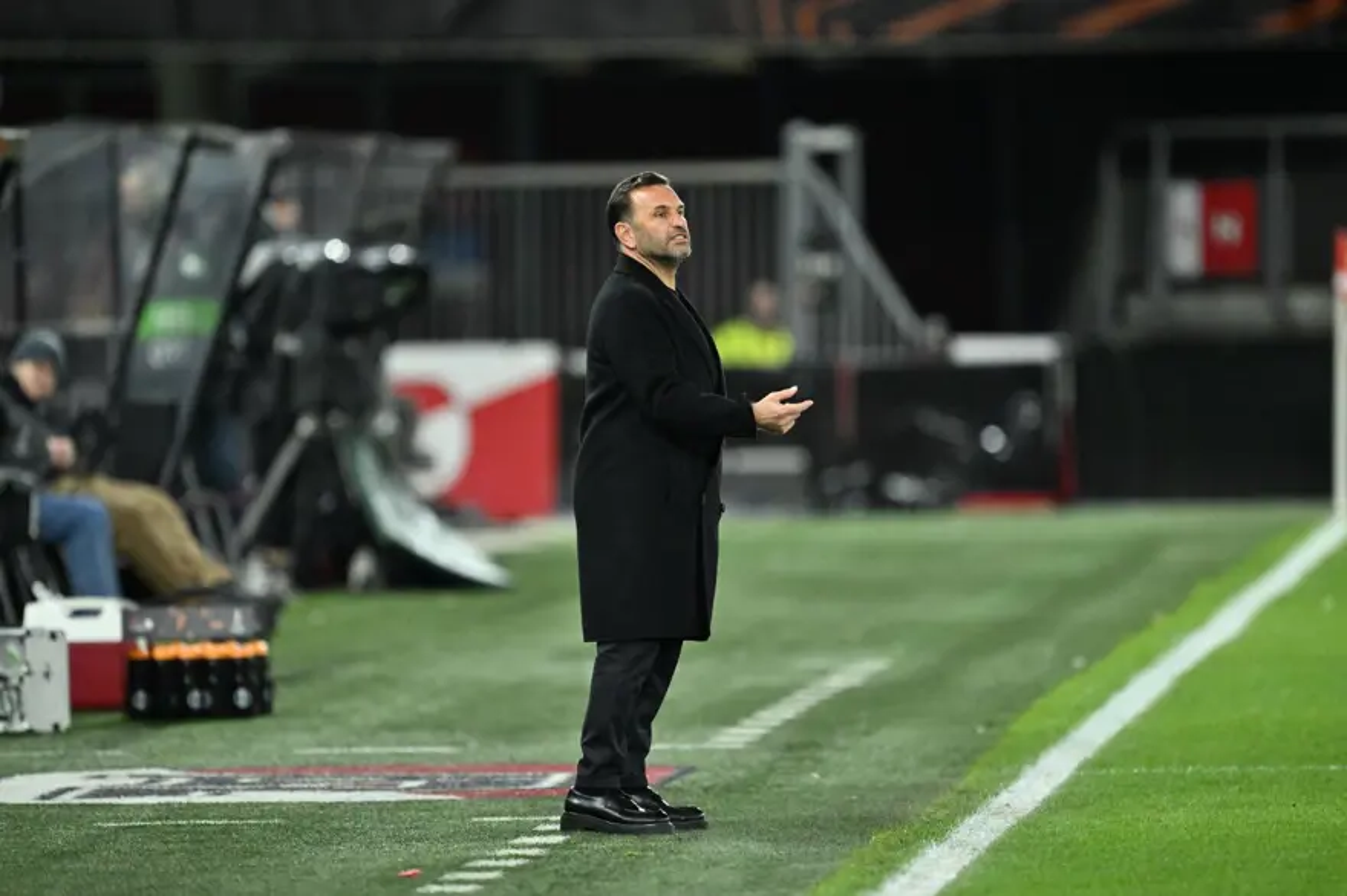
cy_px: 448
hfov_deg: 3.7
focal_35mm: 560
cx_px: 674
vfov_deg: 2.5
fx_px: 20944
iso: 4000
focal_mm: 560
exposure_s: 1/1250
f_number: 4
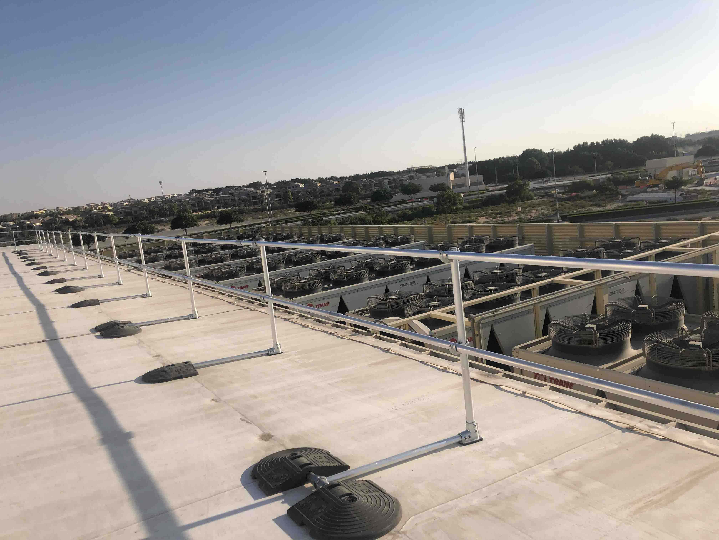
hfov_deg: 63.4
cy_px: 270
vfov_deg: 49.7
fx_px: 582
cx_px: 360
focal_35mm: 28
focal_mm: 4
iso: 20
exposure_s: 1/2857
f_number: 1.8
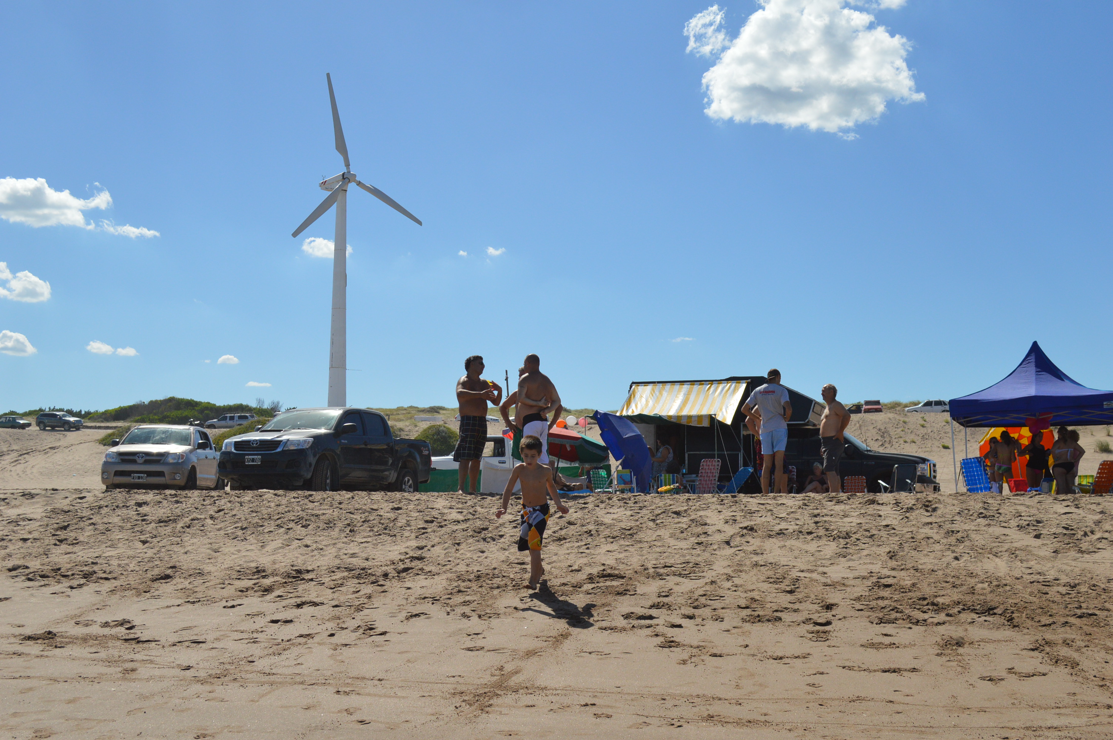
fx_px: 1297
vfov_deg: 31.8
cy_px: 370
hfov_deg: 46.4
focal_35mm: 42
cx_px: 556
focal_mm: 28
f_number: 7.1
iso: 400
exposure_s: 1/2000
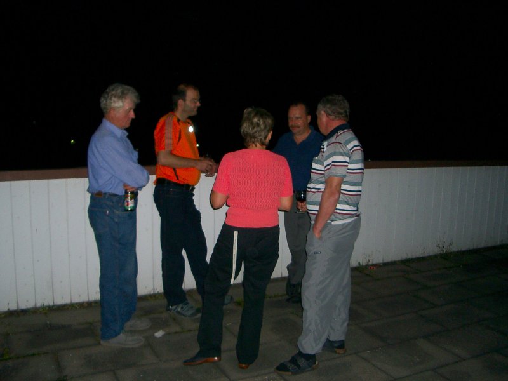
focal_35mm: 35
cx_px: 254
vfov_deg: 40.7
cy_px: 190
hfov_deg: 52.6
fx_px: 514
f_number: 2.6
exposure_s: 1/40
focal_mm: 5.8
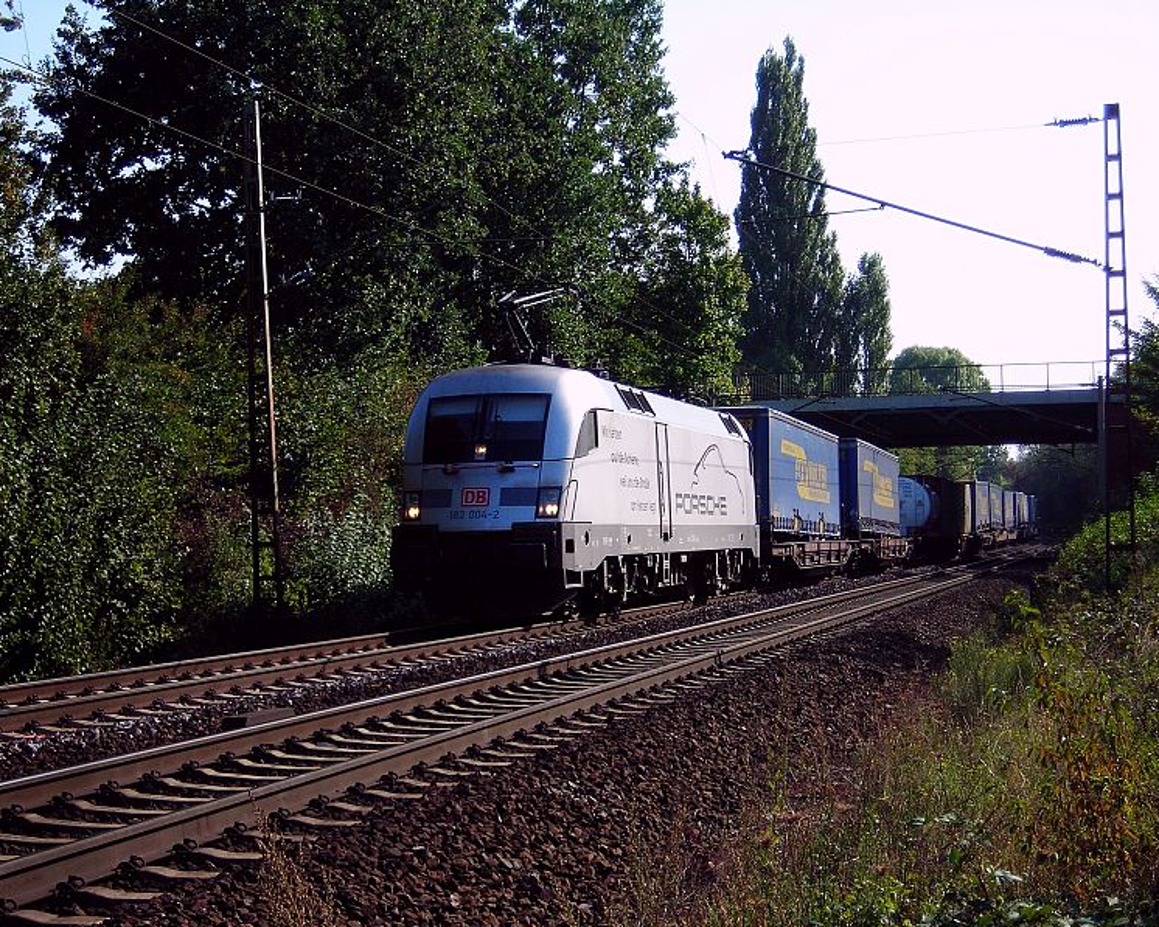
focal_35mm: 68
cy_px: 464
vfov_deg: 22.5
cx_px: 569
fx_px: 2333
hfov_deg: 27.9
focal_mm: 10.8
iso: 50
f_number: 3.9
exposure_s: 1/349
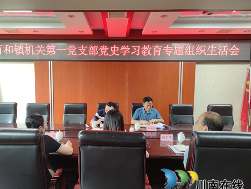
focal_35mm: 27
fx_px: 196
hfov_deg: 65.2
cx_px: 114
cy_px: 106
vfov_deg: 51.3
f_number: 1.69
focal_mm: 6.72
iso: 172
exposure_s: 1/57
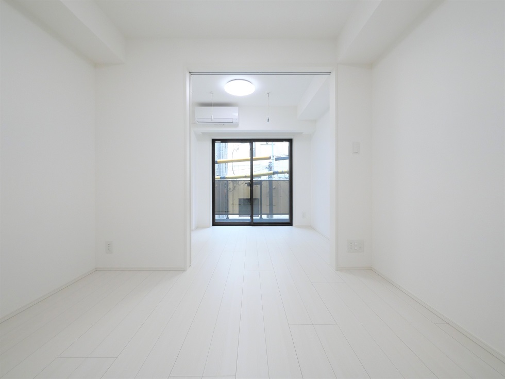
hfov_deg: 102.1
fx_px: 204
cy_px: 190
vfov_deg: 85.7
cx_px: 252
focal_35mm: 14
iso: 1600
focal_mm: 7
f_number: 9
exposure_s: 1/60
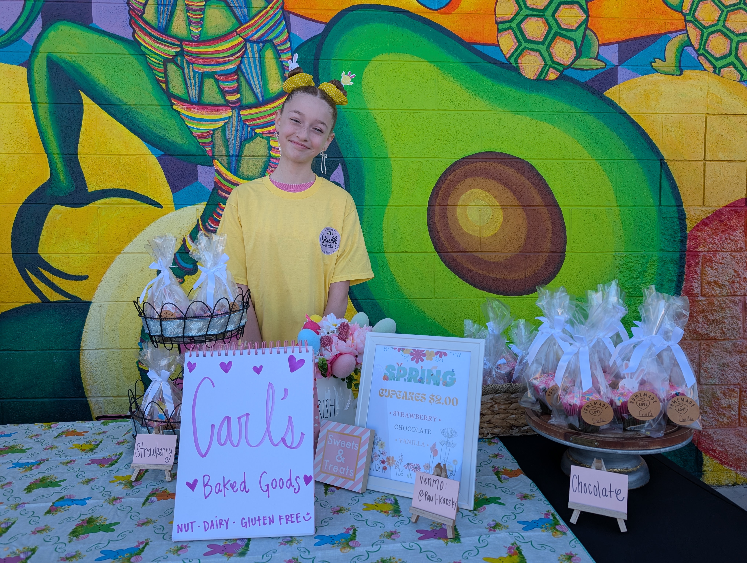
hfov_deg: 71.5
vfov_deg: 56.9
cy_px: 282
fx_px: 519
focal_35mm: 24
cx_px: 374
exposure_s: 1/392
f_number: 1.68
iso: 21
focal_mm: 6.9
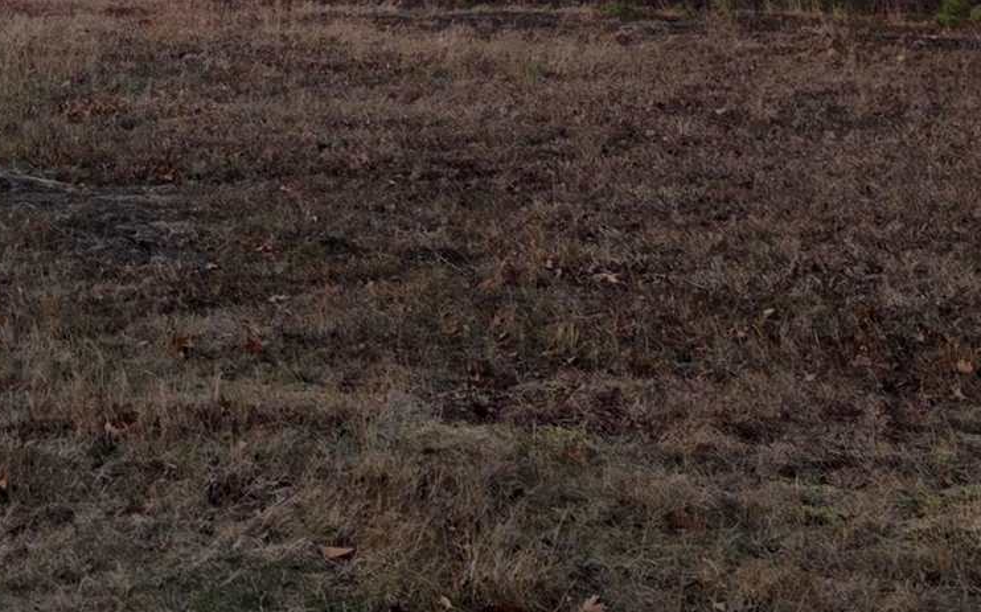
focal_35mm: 101
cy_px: -319
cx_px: -225
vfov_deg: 12.3
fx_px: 2699
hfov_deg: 19.3
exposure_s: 1/180
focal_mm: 6.25
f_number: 1.7
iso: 40
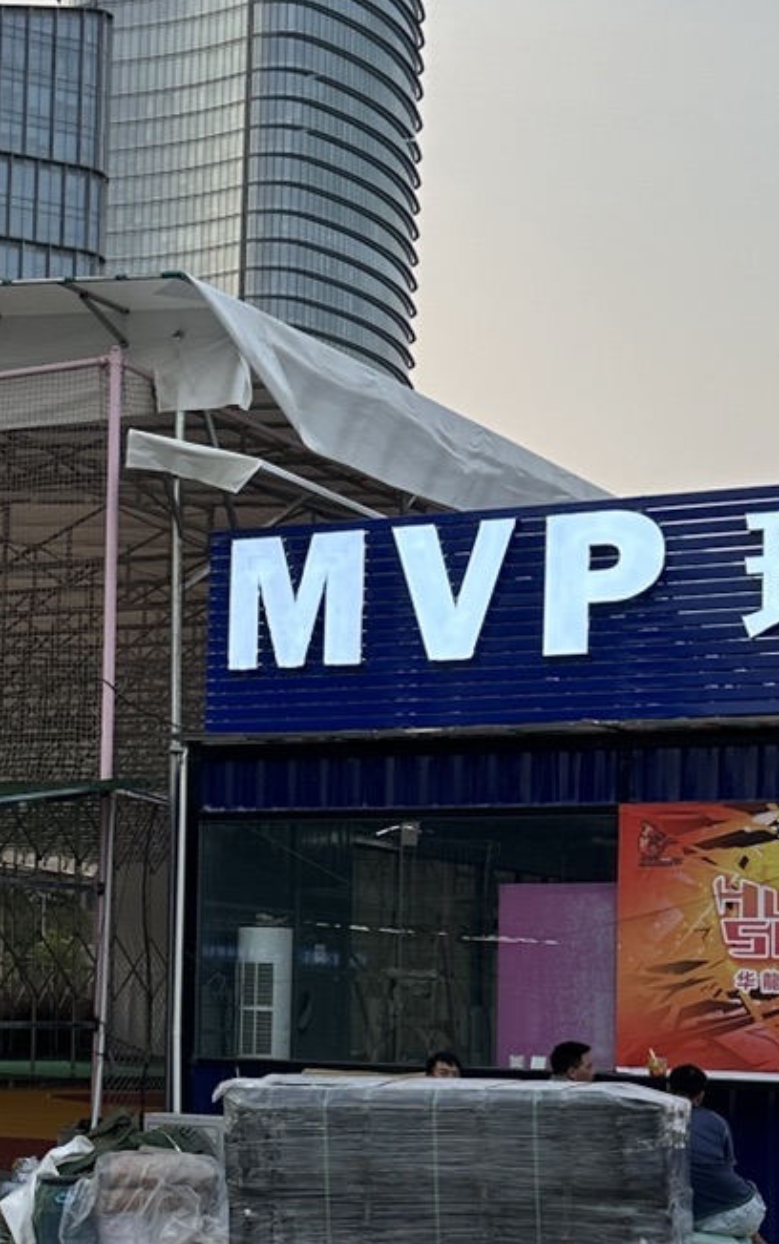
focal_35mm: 78
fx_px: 2647
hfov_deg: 16.5
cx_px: 38
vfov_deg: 26.2
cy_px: 878
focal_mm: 6.86
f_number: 1.78
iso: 80
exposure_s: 1/1050
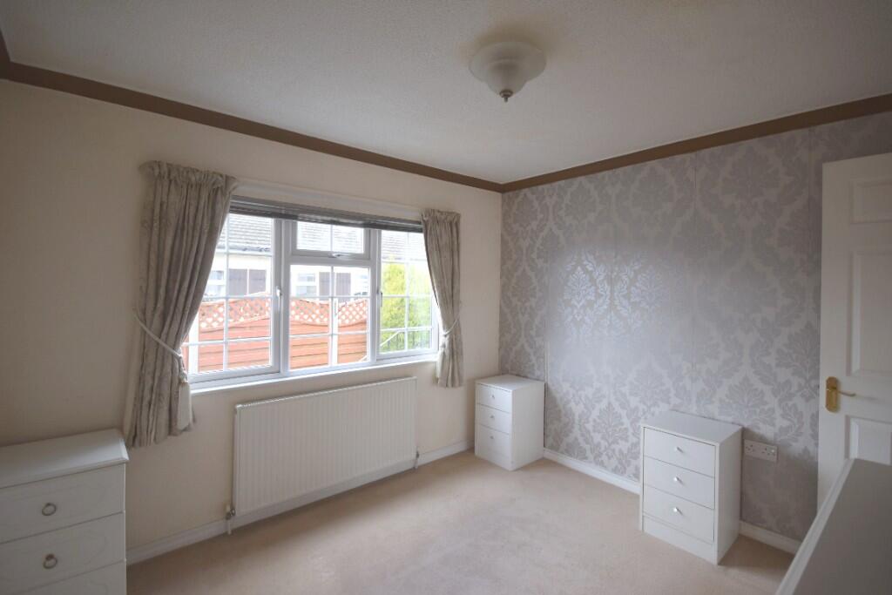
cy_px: 298
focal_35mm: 16
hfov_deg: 95.0
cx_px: 446
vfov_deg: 72.1
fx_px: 409
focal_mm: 11
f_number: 4.2
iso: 450
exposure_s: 1/60
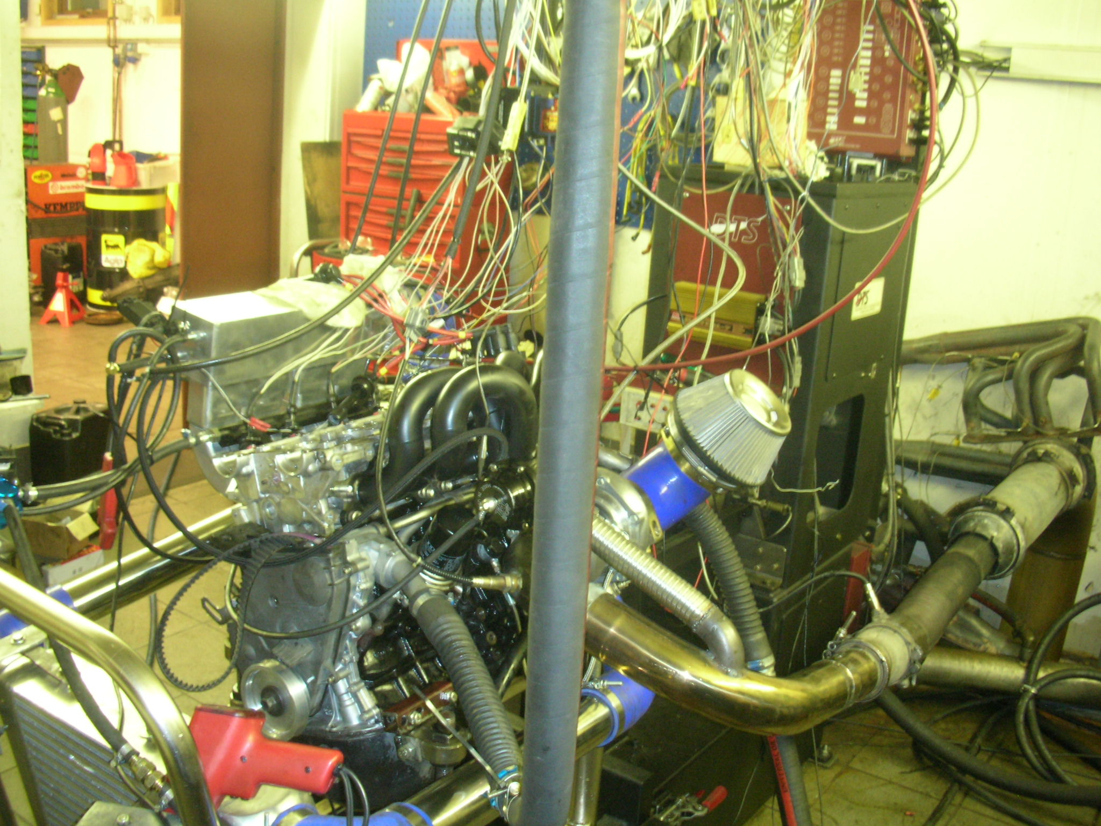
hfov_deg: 52.6
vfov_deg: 40.7
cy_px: 413
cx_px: 550
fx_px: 1113
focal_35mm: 35
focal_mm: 5.8
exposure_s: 1/5.3
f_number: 3
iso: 200
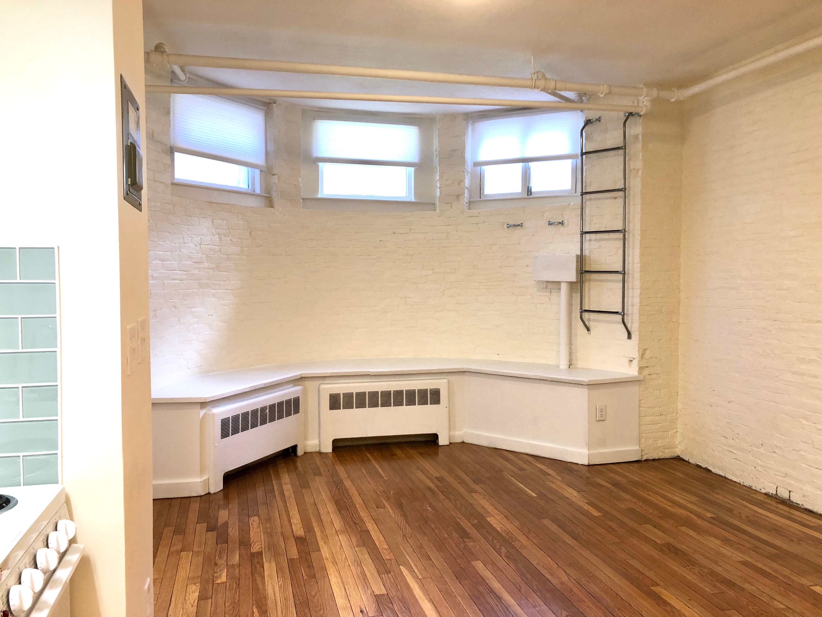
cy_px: 308
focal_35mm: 28
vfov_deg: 49.7
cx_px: 411
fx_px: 665
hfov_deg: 63.4
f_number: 1.8
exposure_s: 1/24
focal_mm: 3.99
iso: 40
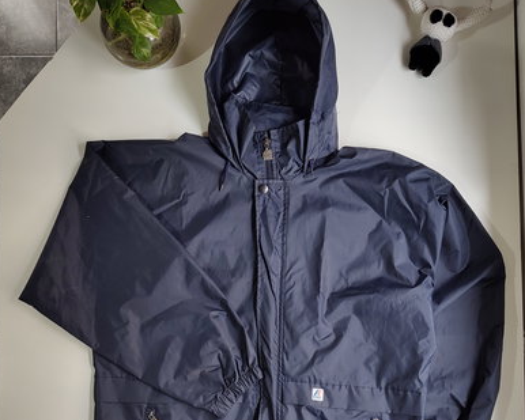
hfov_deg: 57.2
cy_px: 292
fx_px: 482
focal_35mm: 31
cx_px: 264
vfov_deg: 46.1
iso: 137
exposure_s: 1/50
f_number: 1.8
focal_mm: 5.56
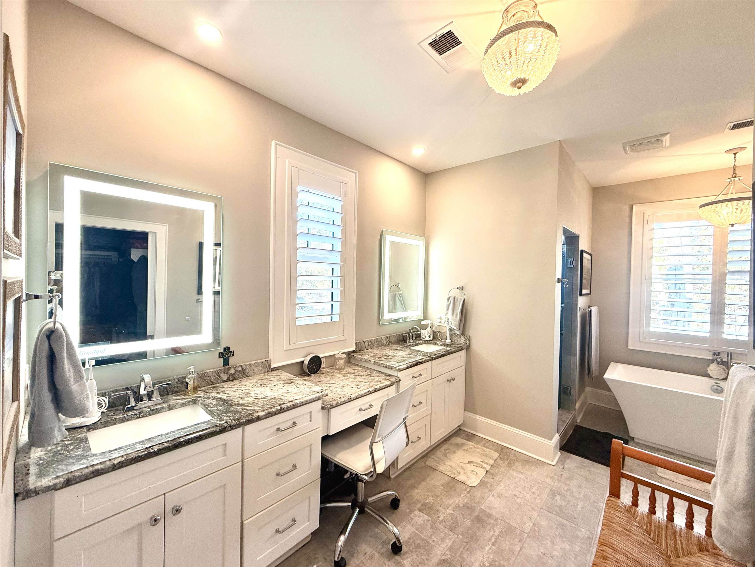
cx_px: 378
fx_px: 305
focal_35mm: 14
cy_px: 284
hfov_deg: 102.1
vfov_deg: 85.7
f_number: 2.2
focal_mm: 2.22
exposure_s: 1/120
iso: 100
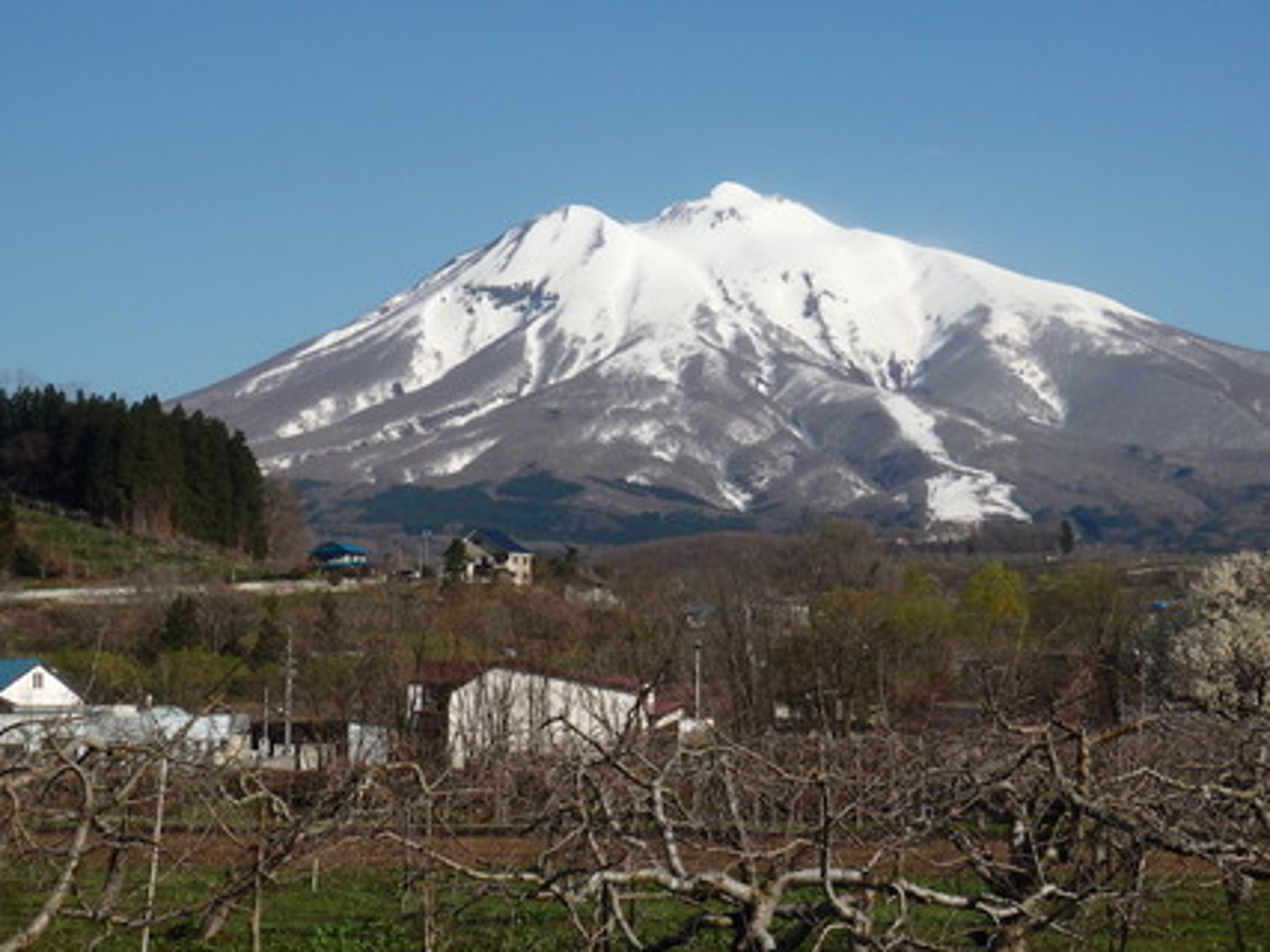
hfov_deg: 27.0
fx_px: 2641
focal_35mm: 72
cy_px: 405
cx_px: 708
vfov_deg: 20.4
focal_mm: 10.8
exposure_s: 1/160
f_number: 12
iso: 125
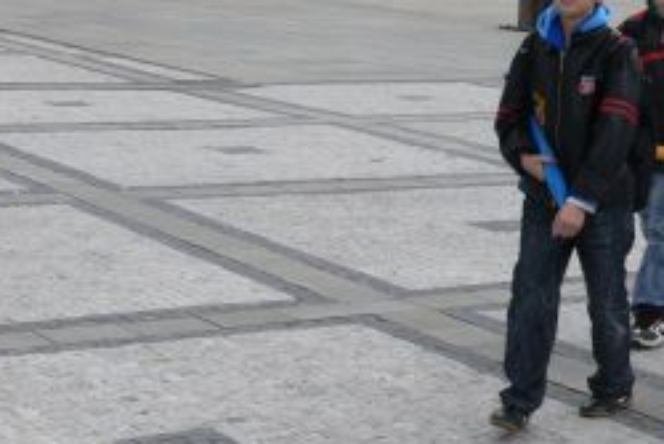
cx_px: 691
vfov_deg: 13.1
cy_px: 114
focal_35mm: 104
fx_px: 1919
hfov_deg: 19.0
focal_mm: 9.6
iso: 100
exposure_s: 1/160
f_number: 5.6
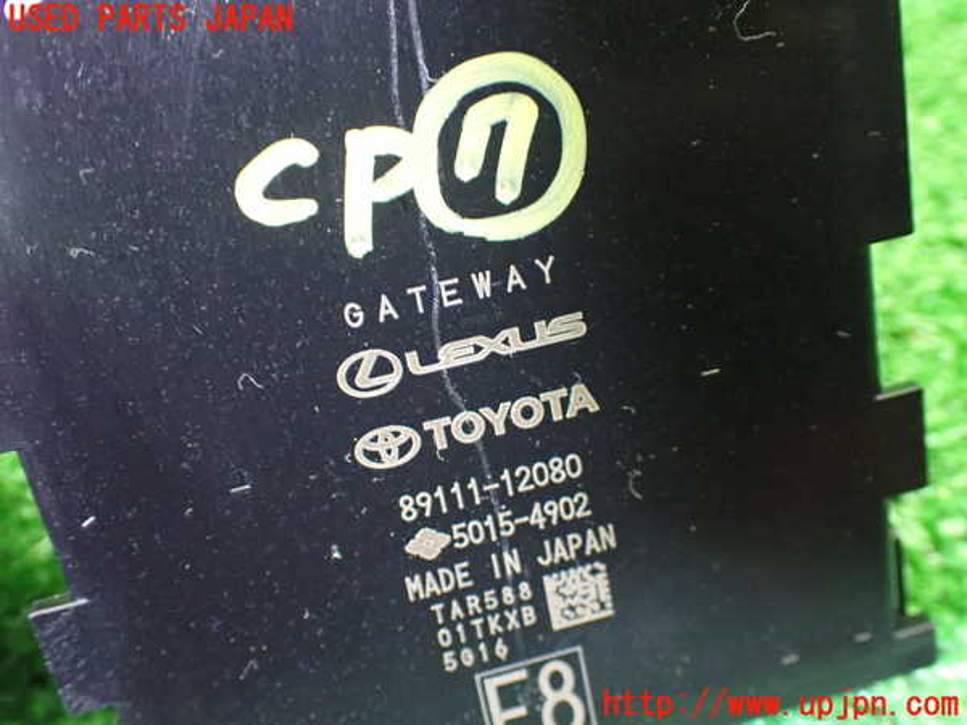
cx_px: 484
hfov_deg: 49.0
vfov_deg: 37.7
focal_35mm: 38
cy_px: 362
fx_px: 1062
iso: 1000
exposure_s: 1/40
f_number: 2.7
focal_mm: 6.83
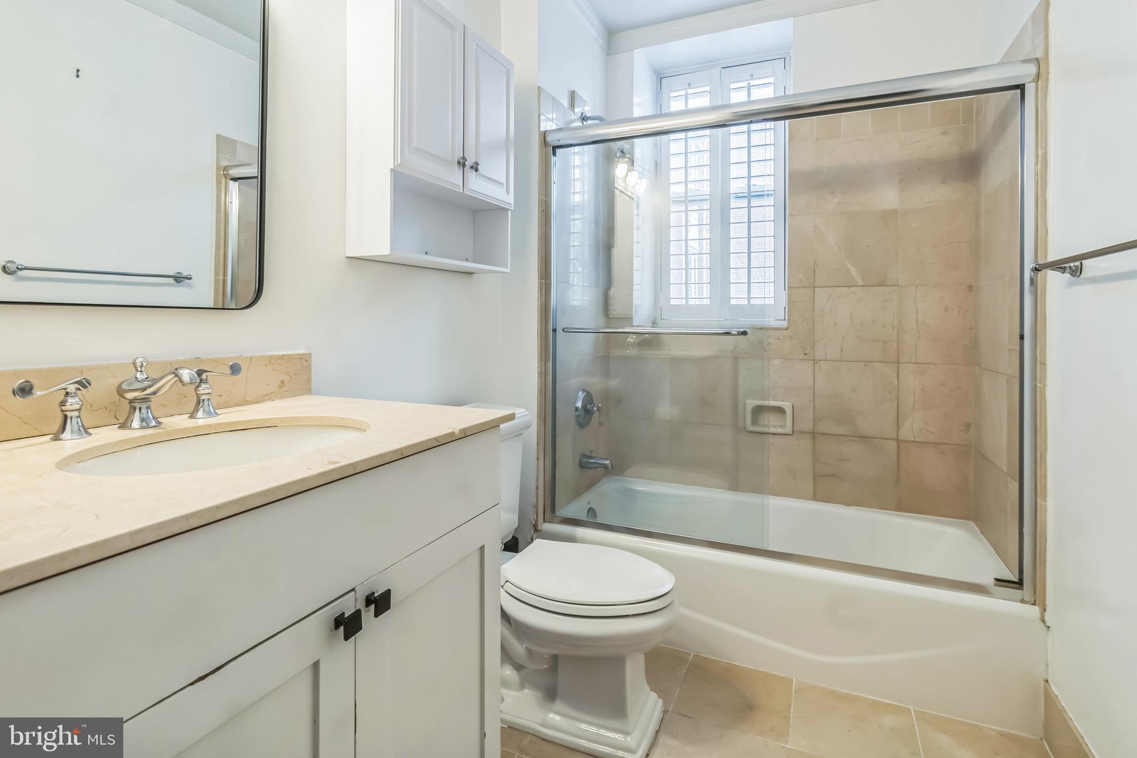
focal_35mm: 16
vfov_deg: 73.7
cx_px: 568
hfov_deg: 96.7
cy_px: 379
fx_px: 505
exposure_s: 1/15
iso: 200
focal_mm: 11
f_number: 8
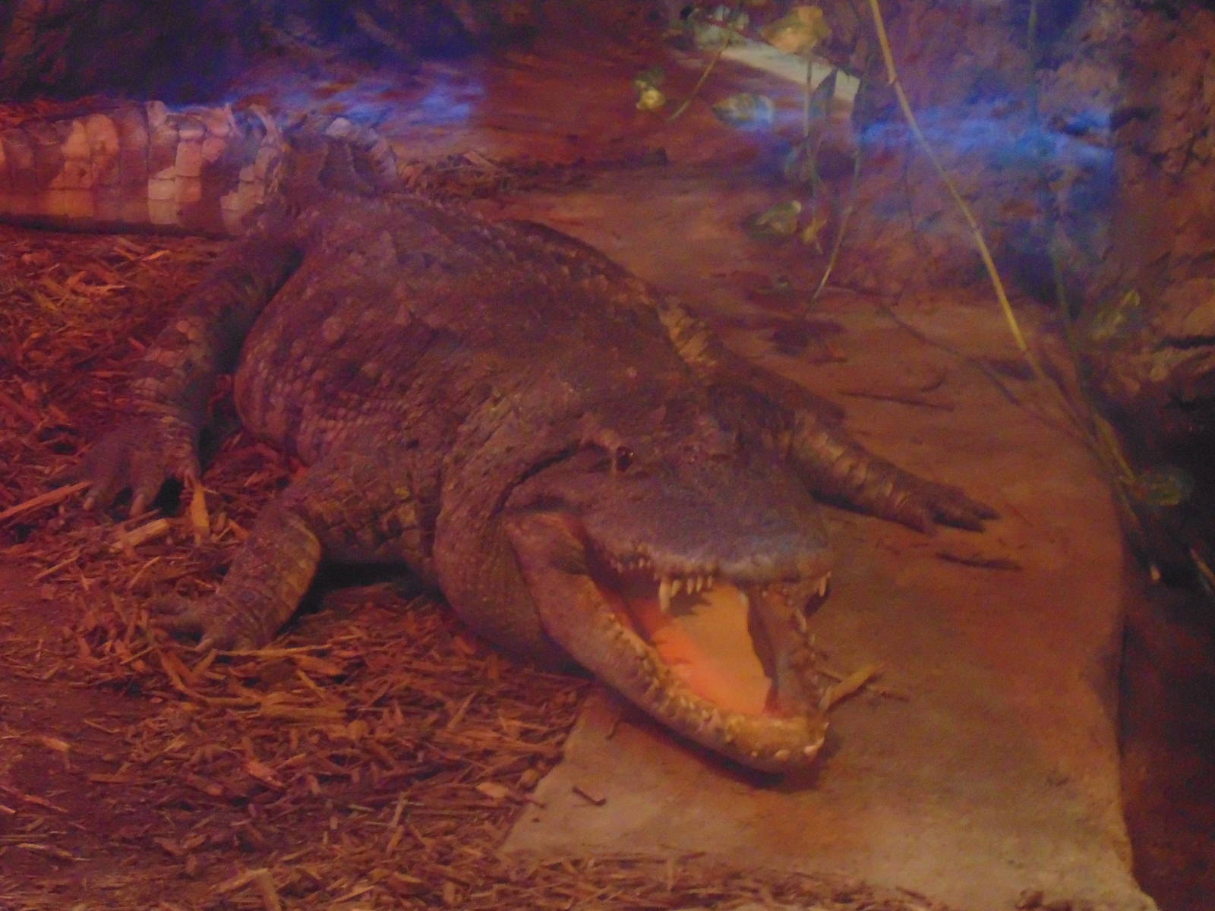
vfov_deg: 15.1
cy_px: 456
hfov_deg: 20.0
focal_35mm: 98
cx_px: 608
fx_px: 3440
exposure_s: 1/10
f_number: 4.6
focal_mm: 17.5
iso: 800
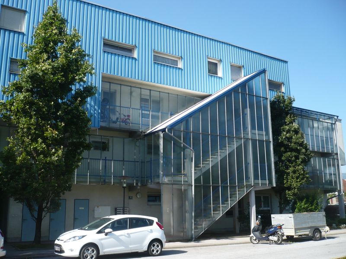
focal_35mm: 35
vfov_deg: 40.7
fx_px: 350
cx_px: 173
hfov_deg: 52.6
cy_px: 130
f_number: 2.8
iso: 100
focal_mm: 5.8
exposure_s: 1/640
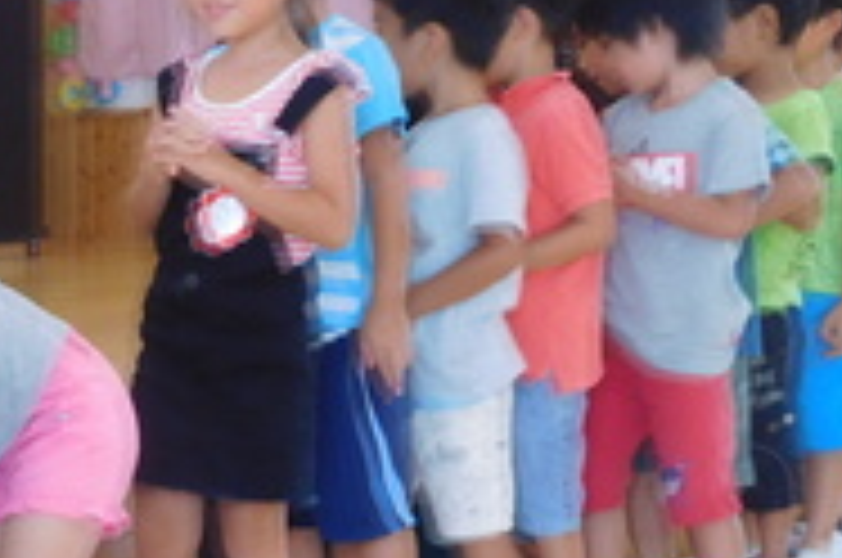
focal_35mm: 107
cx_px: -212
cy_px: 279
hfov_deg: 18.0
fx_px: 2498
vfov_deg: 12.8
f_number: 3.9
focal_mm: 7.1
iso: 200
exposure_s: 1/30
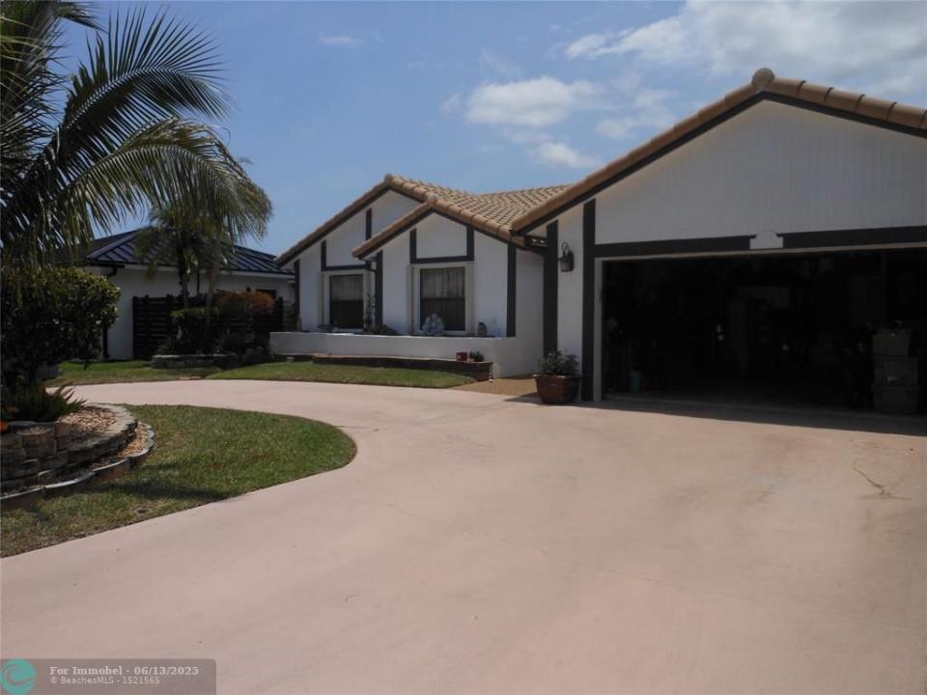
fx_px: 750
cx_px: 464
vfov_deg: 49.7
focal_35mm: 28
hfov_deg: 63.4
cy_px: 348
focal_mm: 5
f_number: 3.7
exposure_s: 1/2000
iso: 80
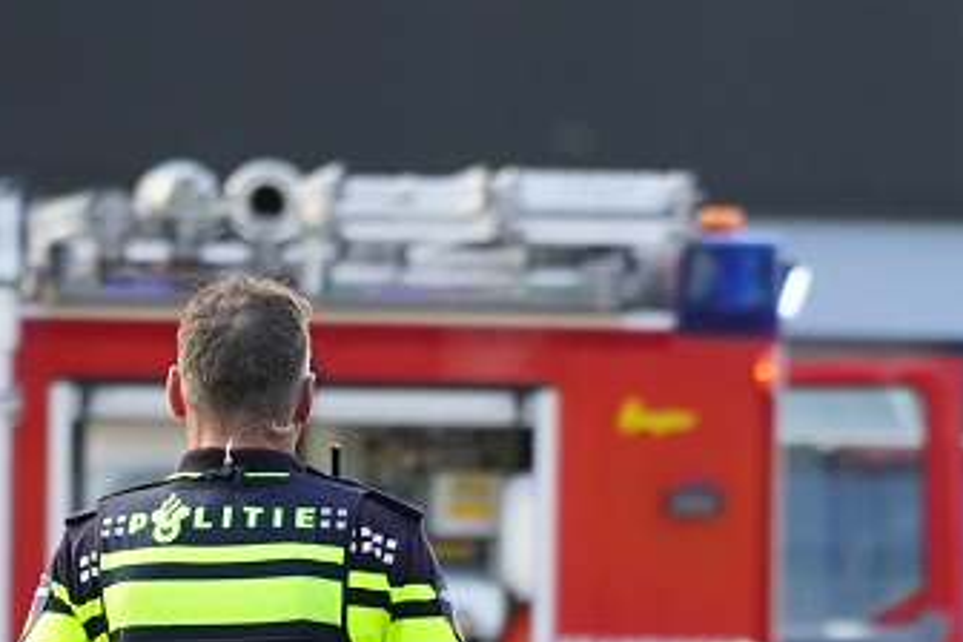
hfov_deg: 1.8
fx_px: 30546
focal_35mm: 1142
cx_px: 840
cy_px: 954
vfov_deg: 1.2
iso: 250
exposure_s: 1/250
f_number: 4
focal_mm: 200
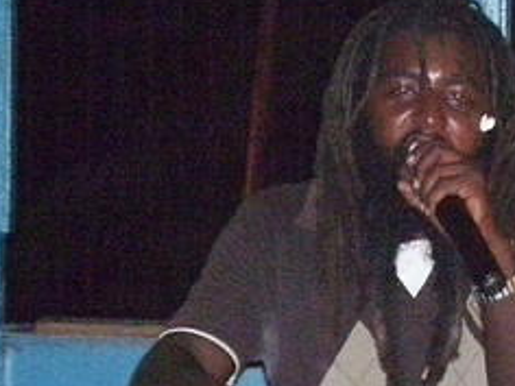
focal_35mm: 236
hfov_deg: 8.4
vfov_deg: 6.3
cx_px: 421
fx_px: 3511
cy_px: 268
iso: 1250
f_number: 4.3
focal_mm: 14.3
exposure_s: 1/80
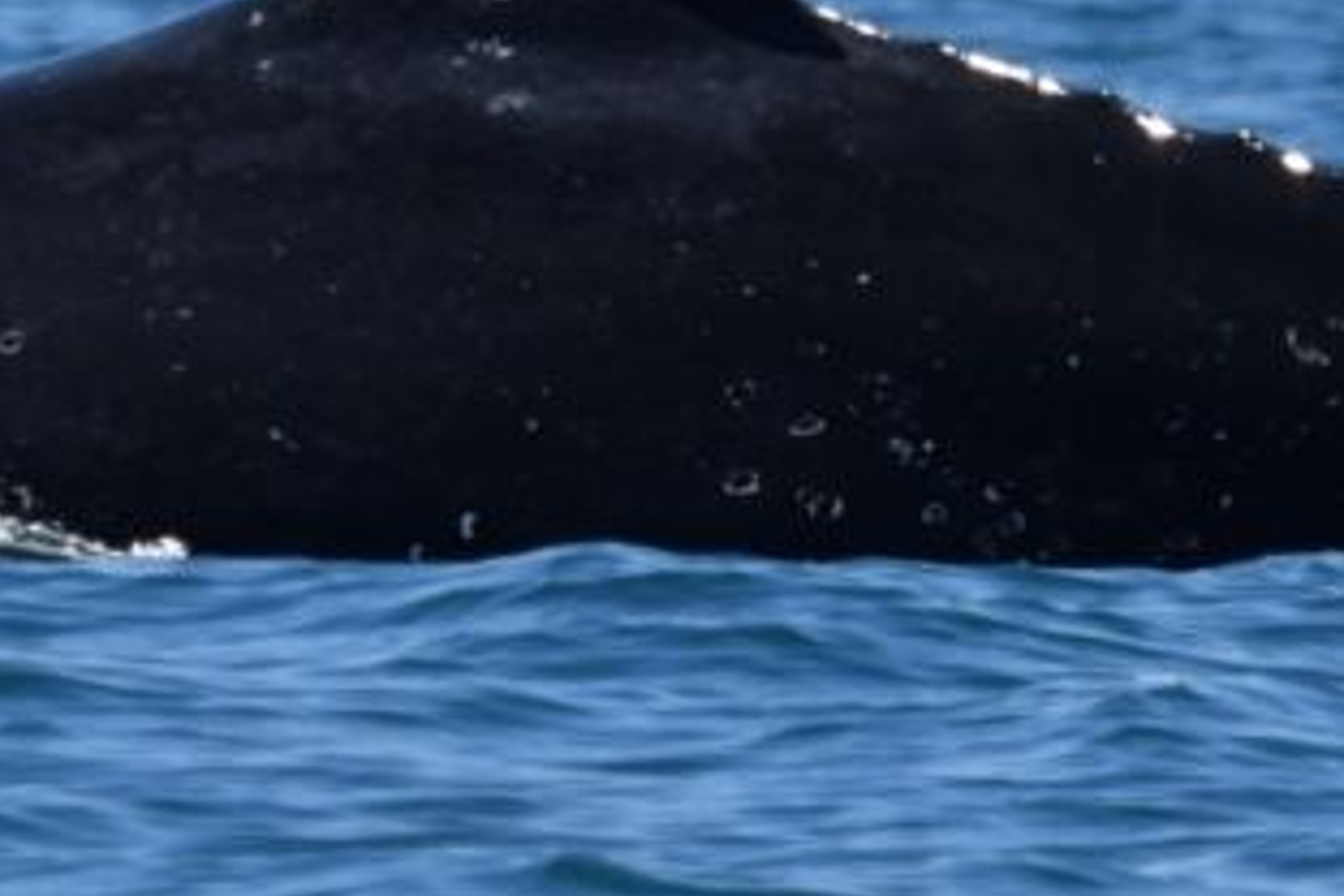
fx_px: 40168
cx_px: 543
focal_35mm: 1076
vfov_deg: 1.3
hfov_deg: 1.9
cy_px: 2
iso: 900
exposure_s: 1/8000
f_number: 6
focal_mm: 420
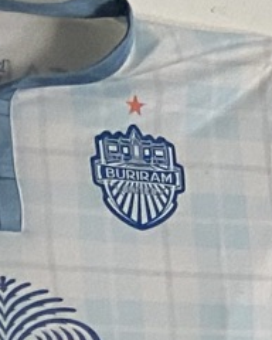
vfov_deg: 8.3
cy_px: 738
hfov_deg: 5.3
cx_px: 1404
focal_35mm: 217
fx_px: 2184
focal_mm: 4.25
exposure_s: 1/80
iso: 125
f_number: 1.8
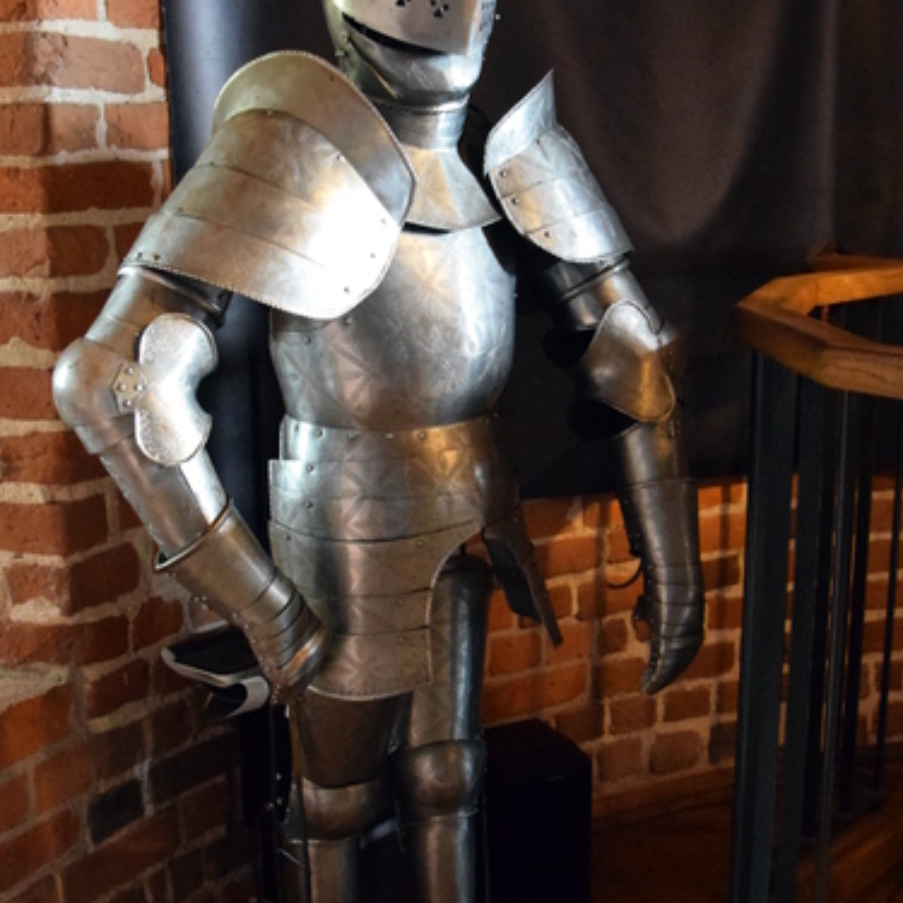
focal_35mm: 49
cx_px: 431
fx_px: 1446
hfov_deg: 34.7
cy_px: 448
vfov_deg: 34.7
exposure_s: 1/30
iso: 6400
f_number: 3.5
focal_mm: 18
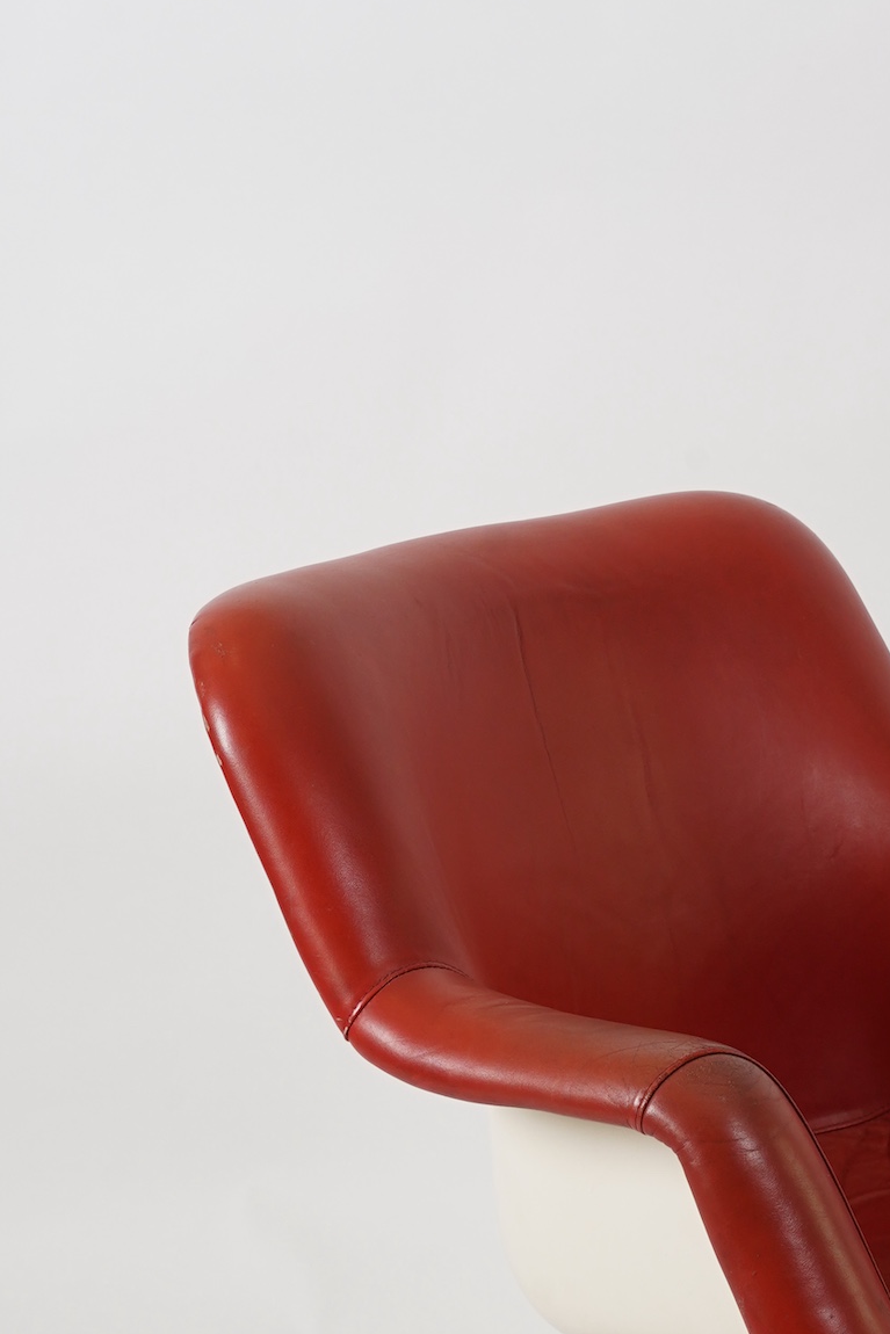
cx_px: 829
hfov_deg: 14.5
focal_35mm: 93
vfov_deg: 21.6
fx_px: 3447
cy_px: 1116
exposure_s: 1/125
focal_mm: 39
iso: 640
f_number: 11
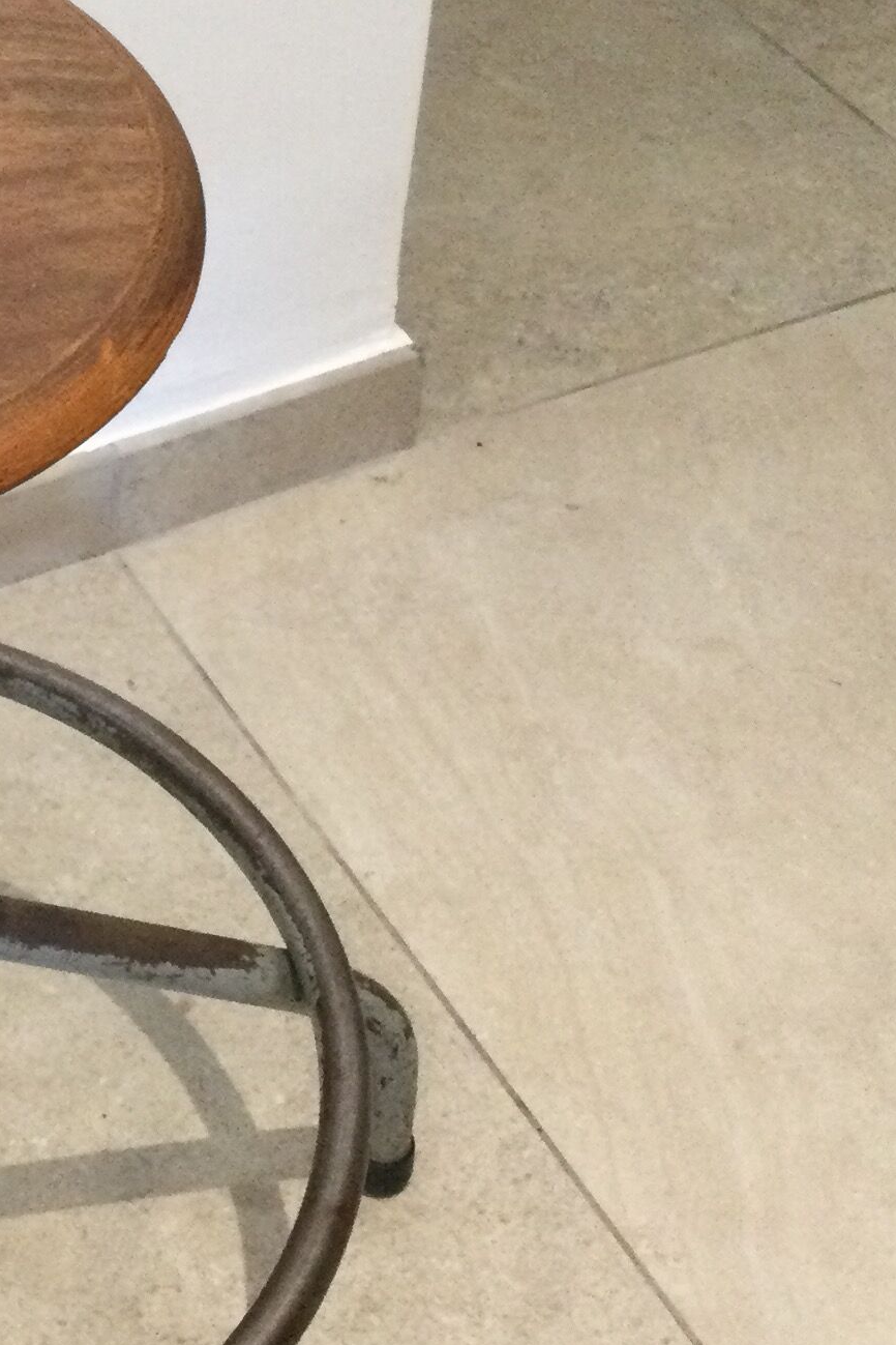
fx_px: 3024
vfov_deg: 25.0
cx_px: -211
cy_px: 513
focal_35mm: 81
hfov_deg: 16.1
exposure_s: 1/33
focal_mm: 3.3
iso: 200
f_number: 2.4
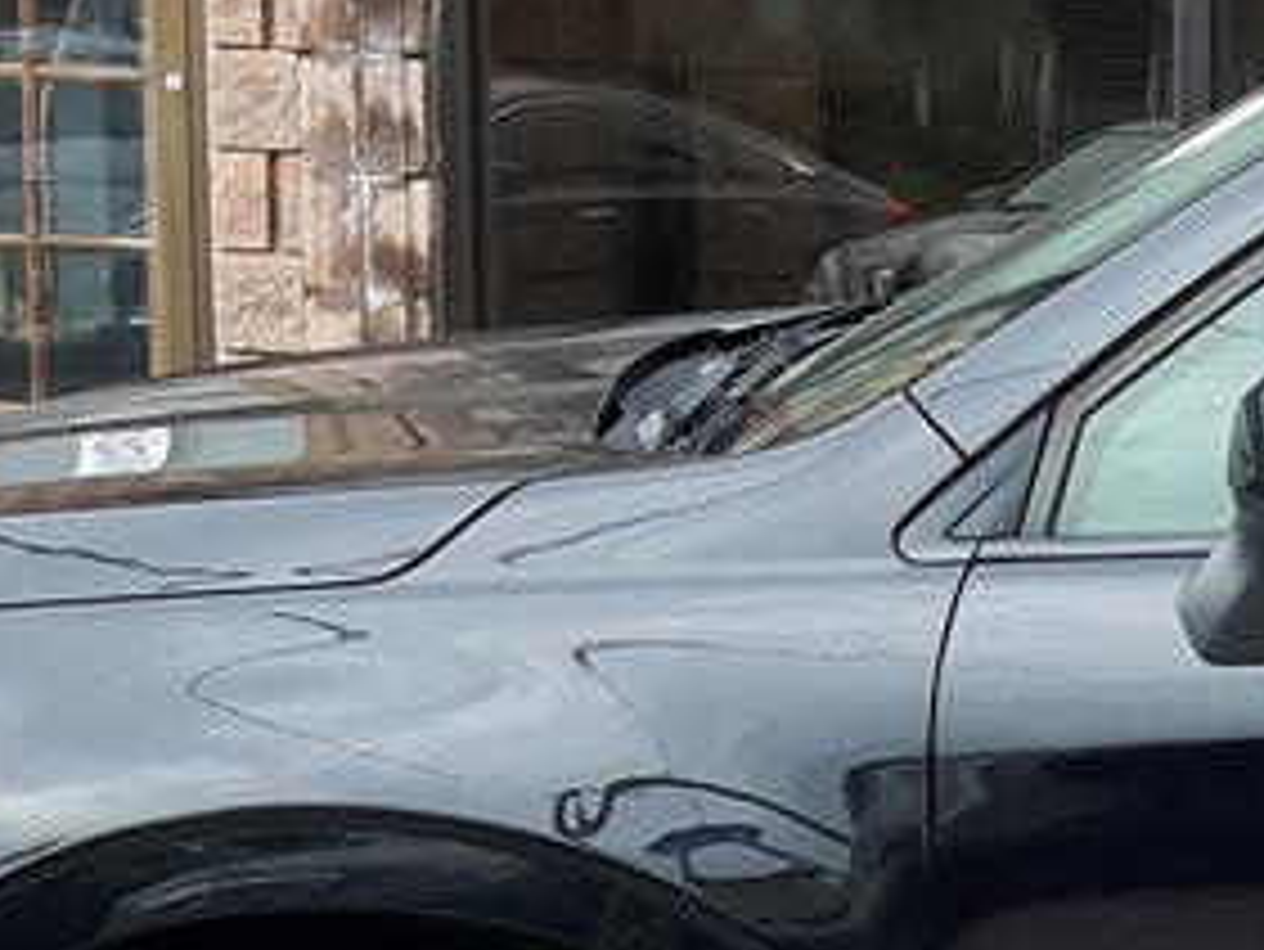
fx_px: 5151
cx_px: 1822
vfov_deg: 10.4
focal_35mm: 141
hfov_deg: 13.3
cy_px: 1099
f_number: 1.9
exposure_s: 1/209
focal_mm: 3.7
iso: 40
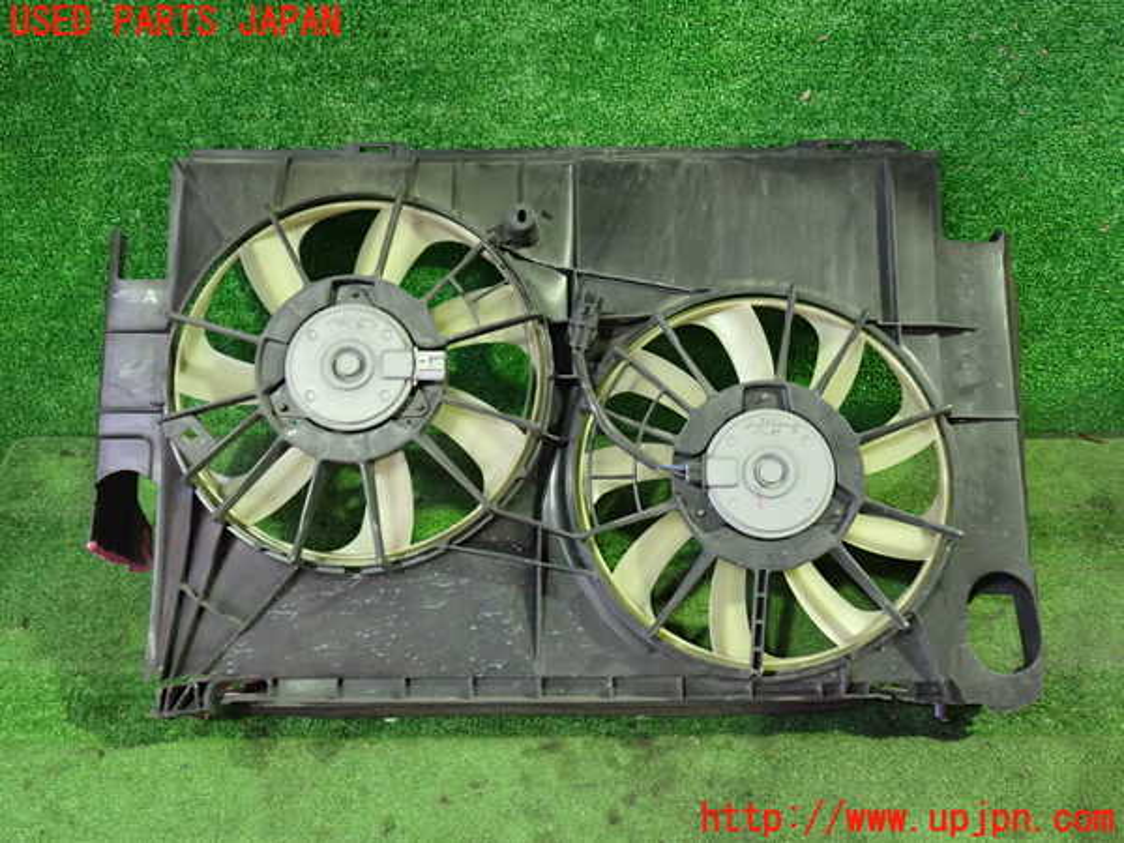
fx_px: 974
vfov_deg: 46.8
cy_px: 422
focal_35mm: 30
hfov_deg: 60.0
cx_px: 562
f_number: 2.3
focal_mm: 5.4
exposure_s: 1/30
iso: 800
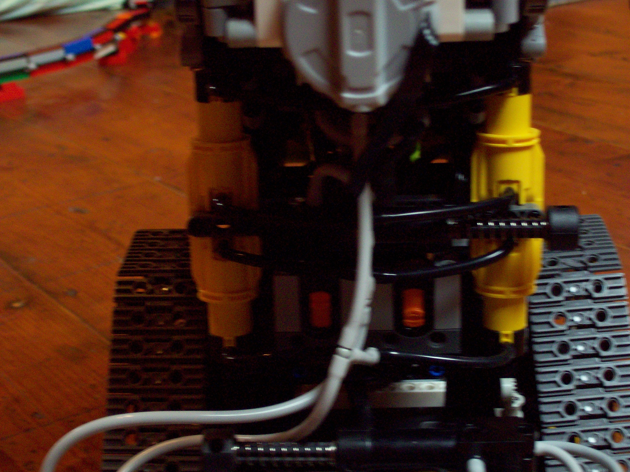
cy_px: 236
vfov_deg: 21.0
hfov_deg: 27.8
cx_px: 315
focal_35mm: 70
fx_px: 1274
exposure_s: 1/8
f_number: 3.8
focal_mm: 11.6
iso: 160
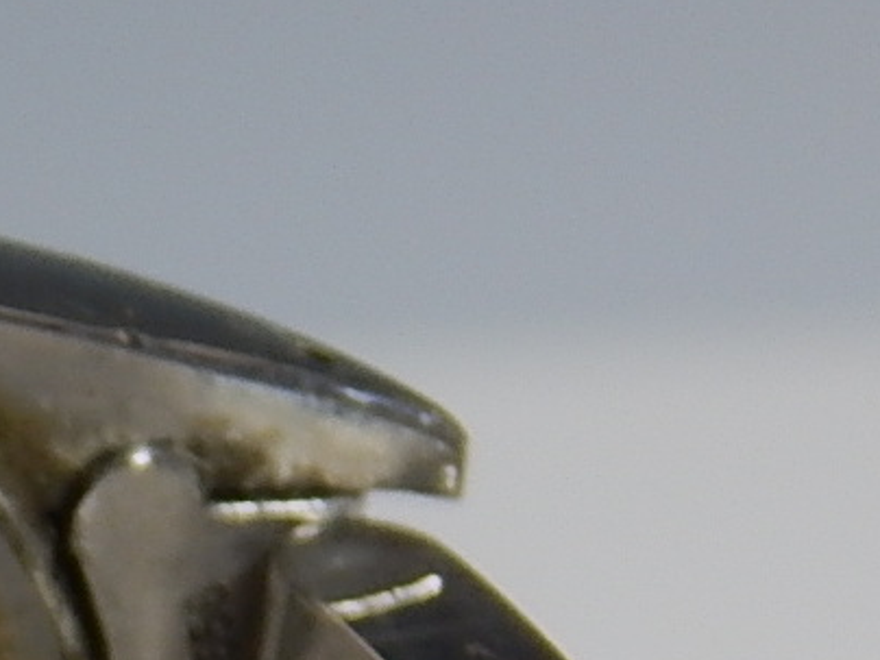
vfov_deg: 3.3
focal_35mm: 451
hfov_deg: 4.4
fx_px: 11465
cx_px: -601
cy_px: 1104
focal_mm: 20.5
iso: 140
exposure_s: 1/30
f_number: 4.6
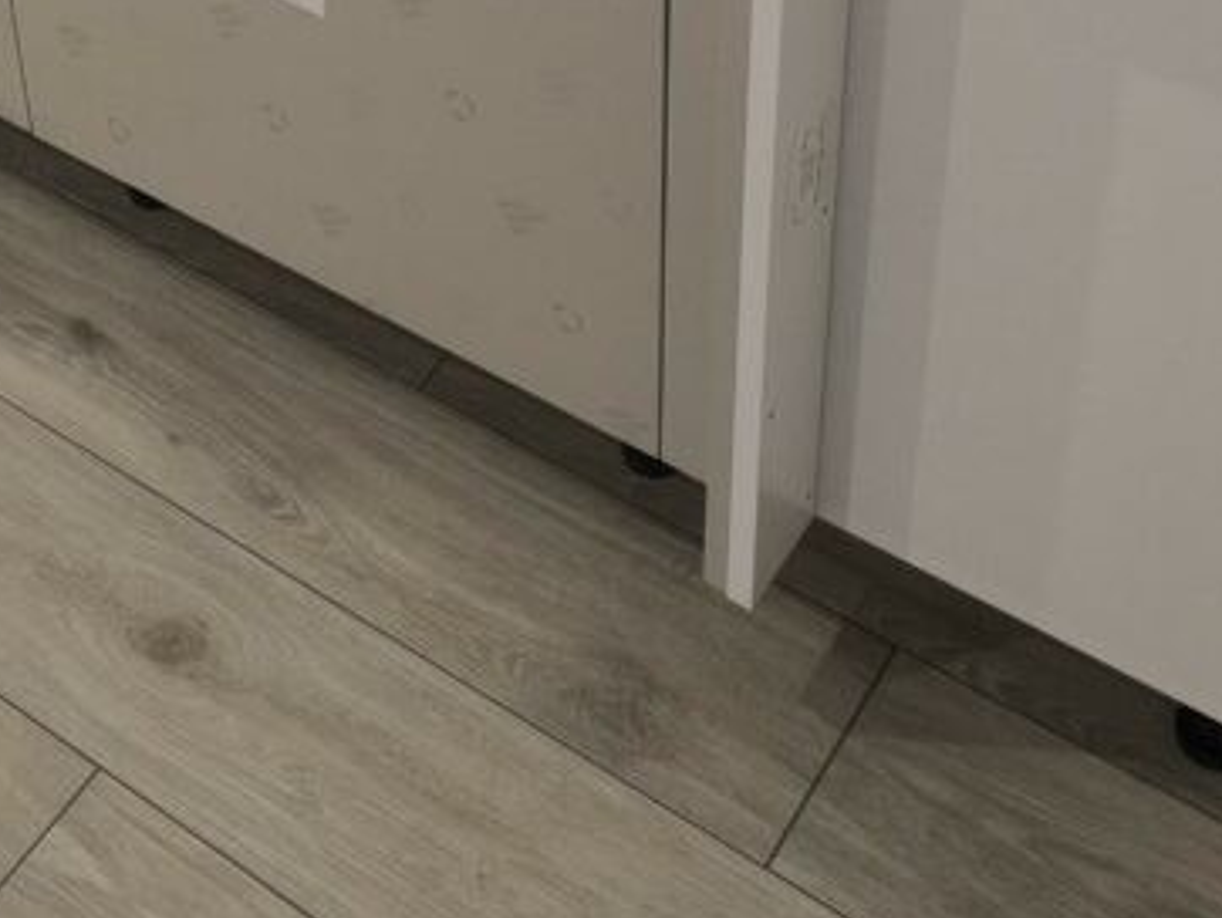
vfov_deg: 20.2
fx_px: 2296
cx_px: 162
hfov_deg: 28.8
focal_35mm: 65
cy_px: -364
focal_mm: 6.14
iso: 800
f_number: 1.65
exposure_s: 1/50
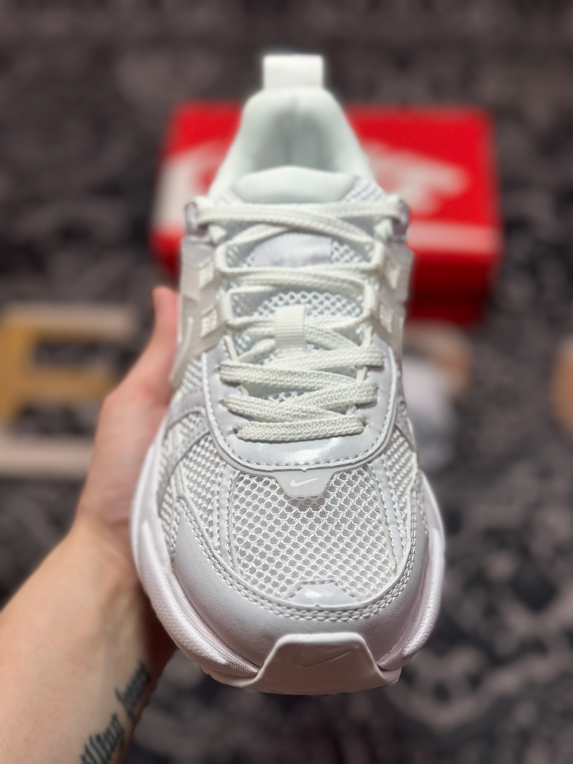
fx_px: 1059
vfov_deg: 39.7
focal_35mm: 48
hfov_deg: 30.3
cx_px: 286
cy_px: 382
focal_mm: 6.86
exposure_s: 1/1145
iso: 80
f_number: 1.78
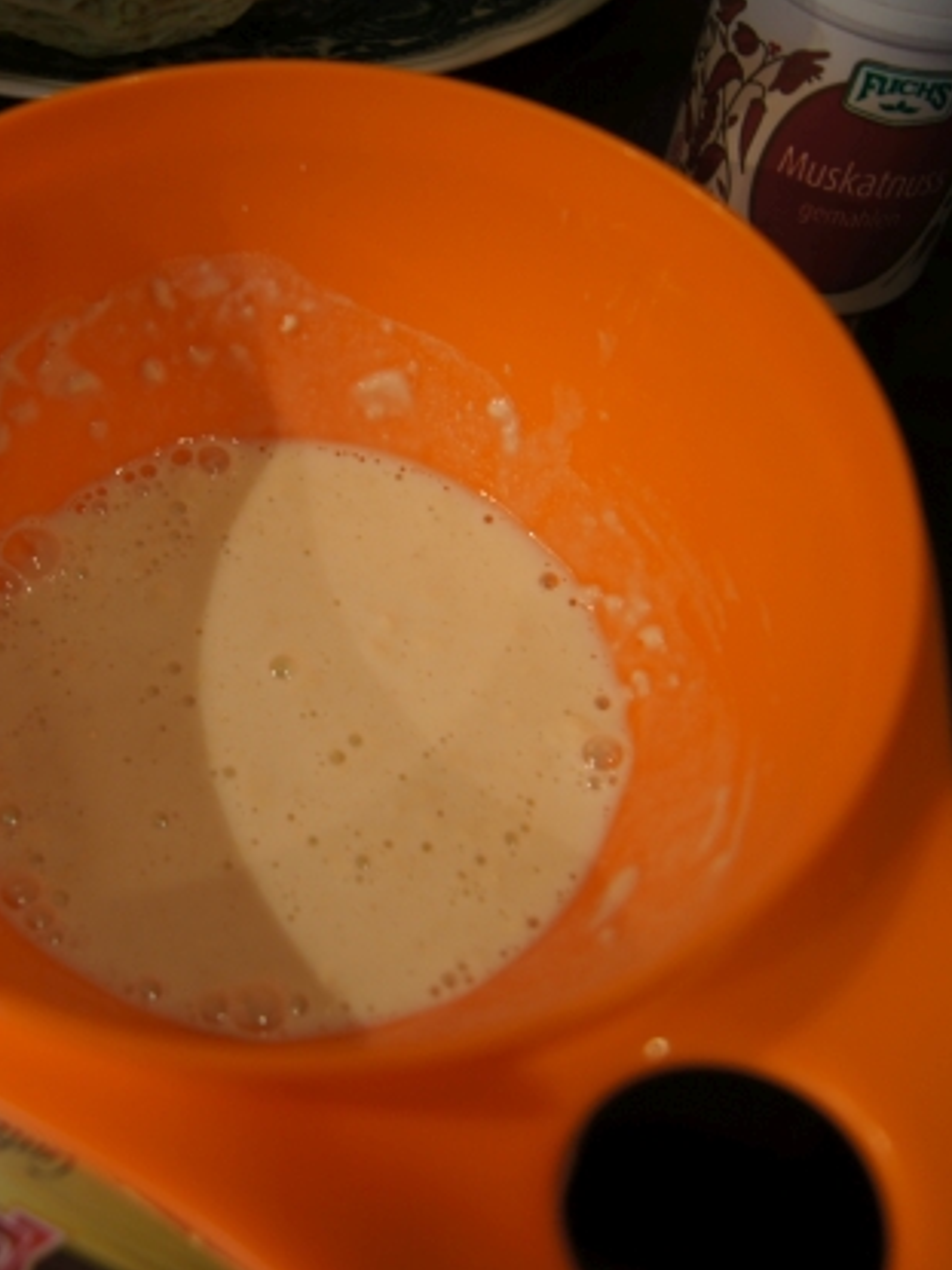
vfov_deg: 46.8
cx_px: 297
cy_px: 623
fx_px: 1468
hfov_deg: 35.5
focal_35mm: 40
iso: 200
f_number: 3.5
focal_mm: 18
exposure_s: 1/30
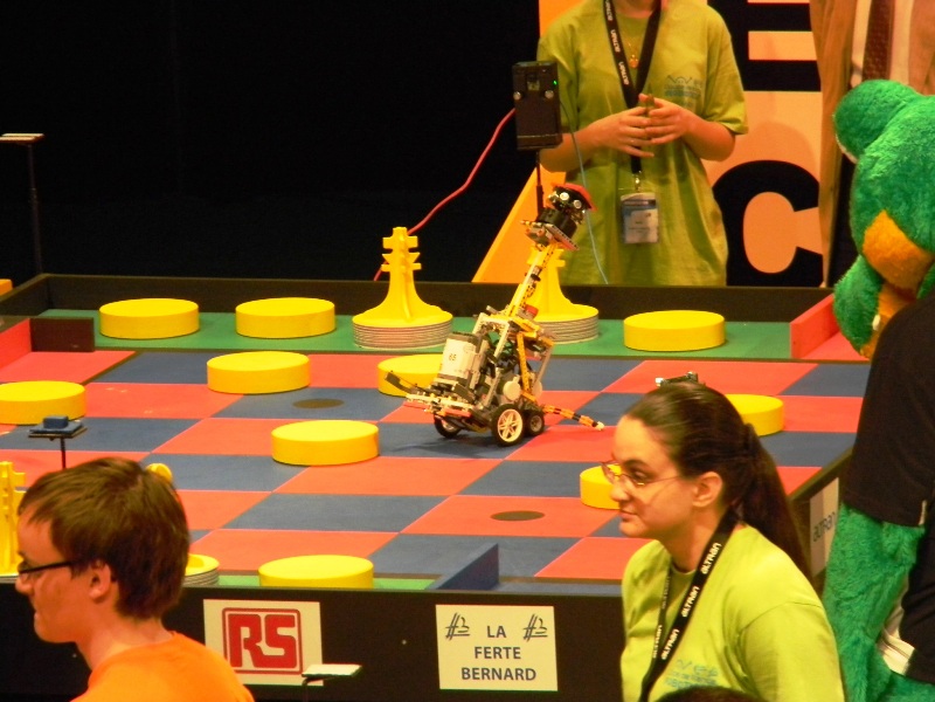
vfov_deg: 4.4
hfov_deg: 5.9
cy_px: 351
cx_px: 468
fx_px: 9049
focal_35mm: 335
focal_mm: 60.7
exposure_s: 1/34.8
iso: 400
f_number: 5.4
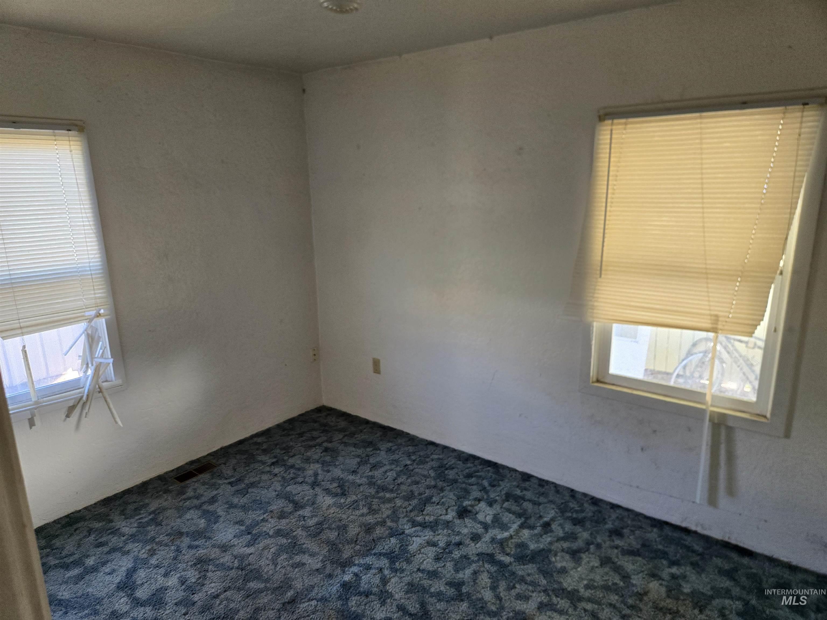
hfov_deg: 73.9
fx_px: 549
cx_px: 414
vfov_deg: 58.9
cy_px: 310
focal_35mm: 23
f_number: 1.8
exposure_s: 1/120
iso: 200
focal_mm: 5.4
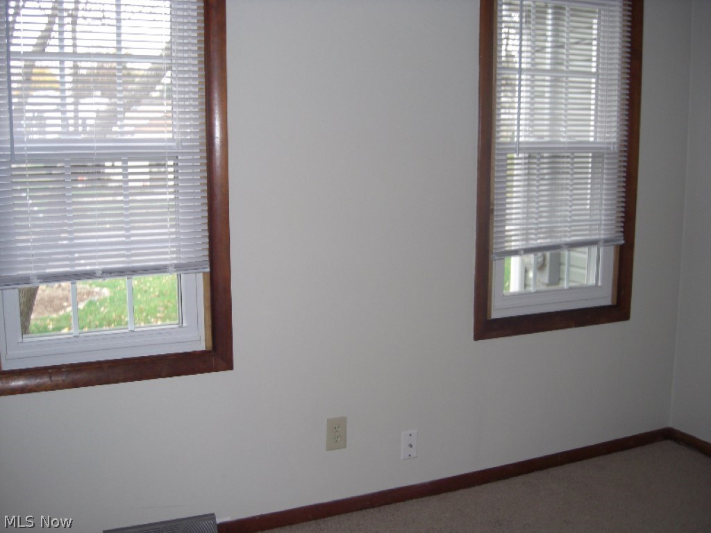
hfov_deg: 49.0
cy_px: 266
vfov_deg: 37.7
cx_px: 356
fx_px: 781
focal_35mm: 38
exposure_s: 1/60
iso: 200
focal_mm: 7.9
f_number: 2.8
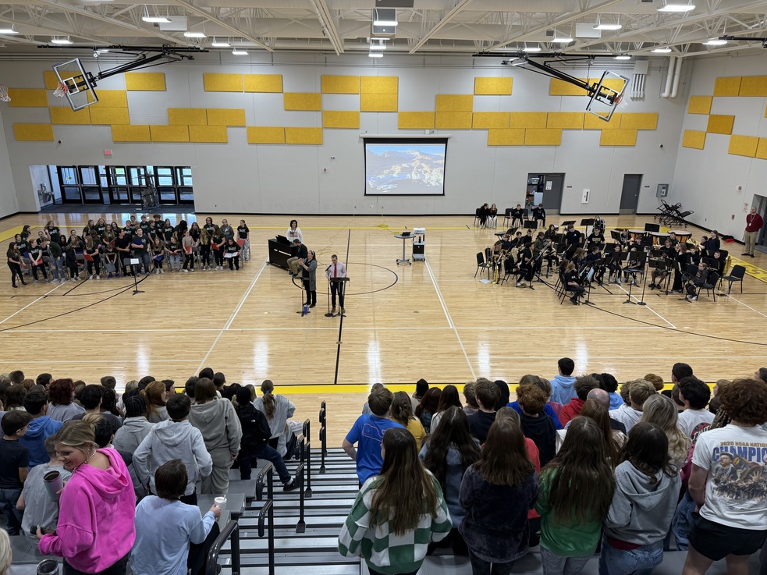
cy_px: 280
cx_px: 384
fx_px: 554
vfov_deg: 54.9
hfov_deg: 69.4
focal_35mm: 25
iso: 100
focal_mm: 6.76
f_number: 1.78
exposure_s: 1/120
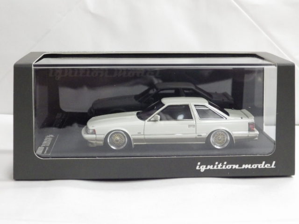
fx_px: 613
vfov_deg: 20.7
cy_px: 112
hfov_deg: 27.4
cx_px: 150
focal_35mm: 71
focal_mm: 12.8
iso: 800
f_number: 4.2
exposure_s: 1/45
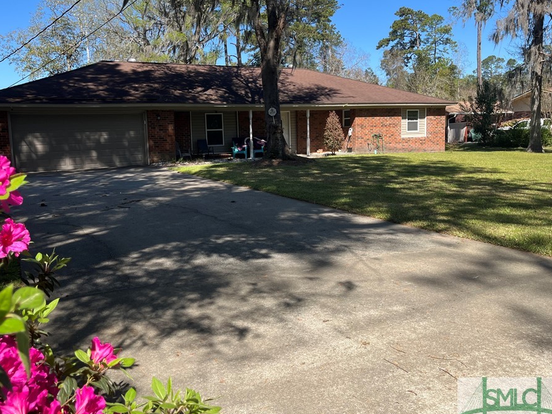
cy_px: 184
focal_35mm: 30
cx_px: 247
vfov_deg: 46.7
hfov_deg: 59.8
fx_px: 479
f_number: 1.6
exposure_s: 1/1721
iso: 50
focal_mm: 5.1
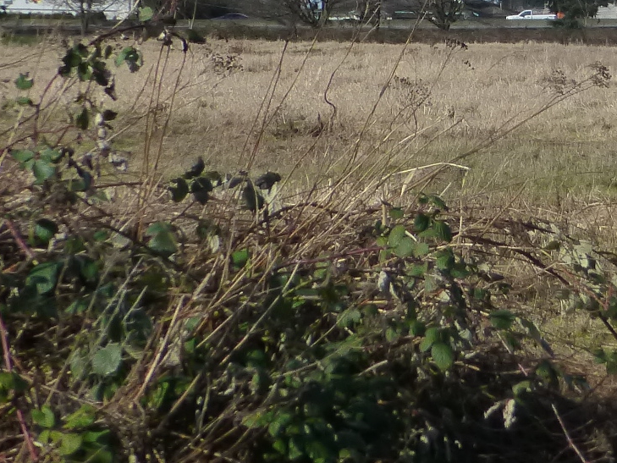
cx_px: 499
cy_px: -106
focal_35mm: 137
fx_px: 2442
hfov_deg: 14.3
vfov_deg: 10.6
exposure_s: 1/1300
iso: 160
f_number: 3.9
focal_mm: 6.9
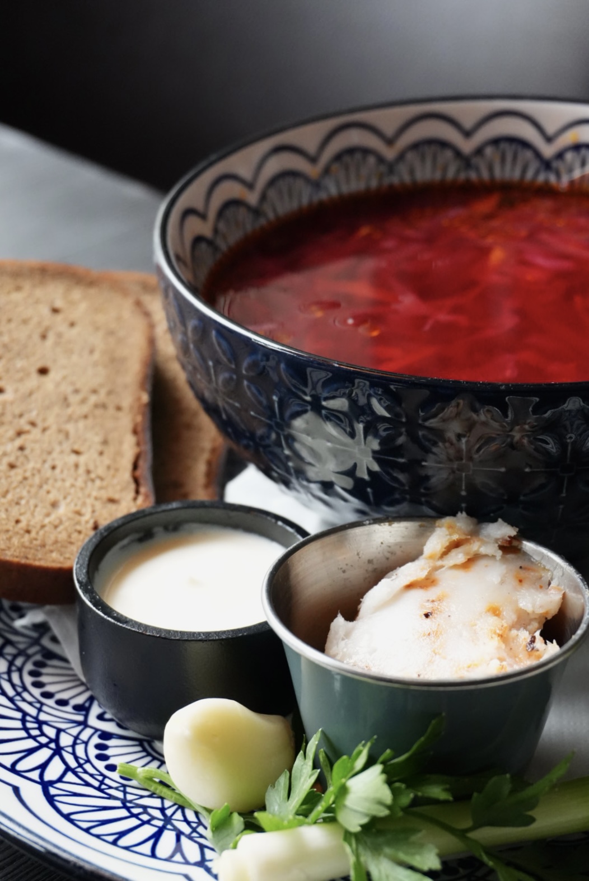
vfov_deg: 31.2
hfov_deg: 21.1
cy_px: 440
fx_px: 1580
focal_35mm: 64
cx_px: 294
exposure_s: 1/100
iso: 3200
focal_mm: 43
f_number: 6.3
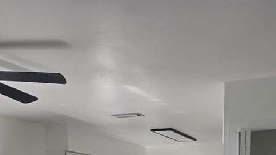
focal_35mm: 58
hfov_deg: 35.9
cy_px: 225
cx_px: 168
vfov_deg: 18.6
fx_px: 425
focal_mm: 6.3
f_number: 1.7
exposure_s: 1/180
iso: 50
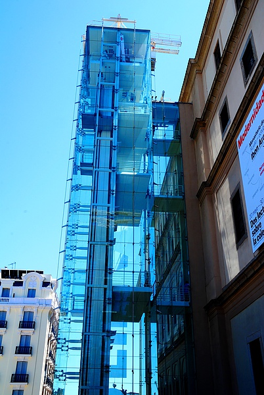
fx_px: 395
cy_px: 198
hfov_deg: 37.0
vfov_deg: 53.1
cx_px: 132
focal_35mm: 36
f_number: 16
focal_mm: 24
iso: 100
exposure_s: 1/30
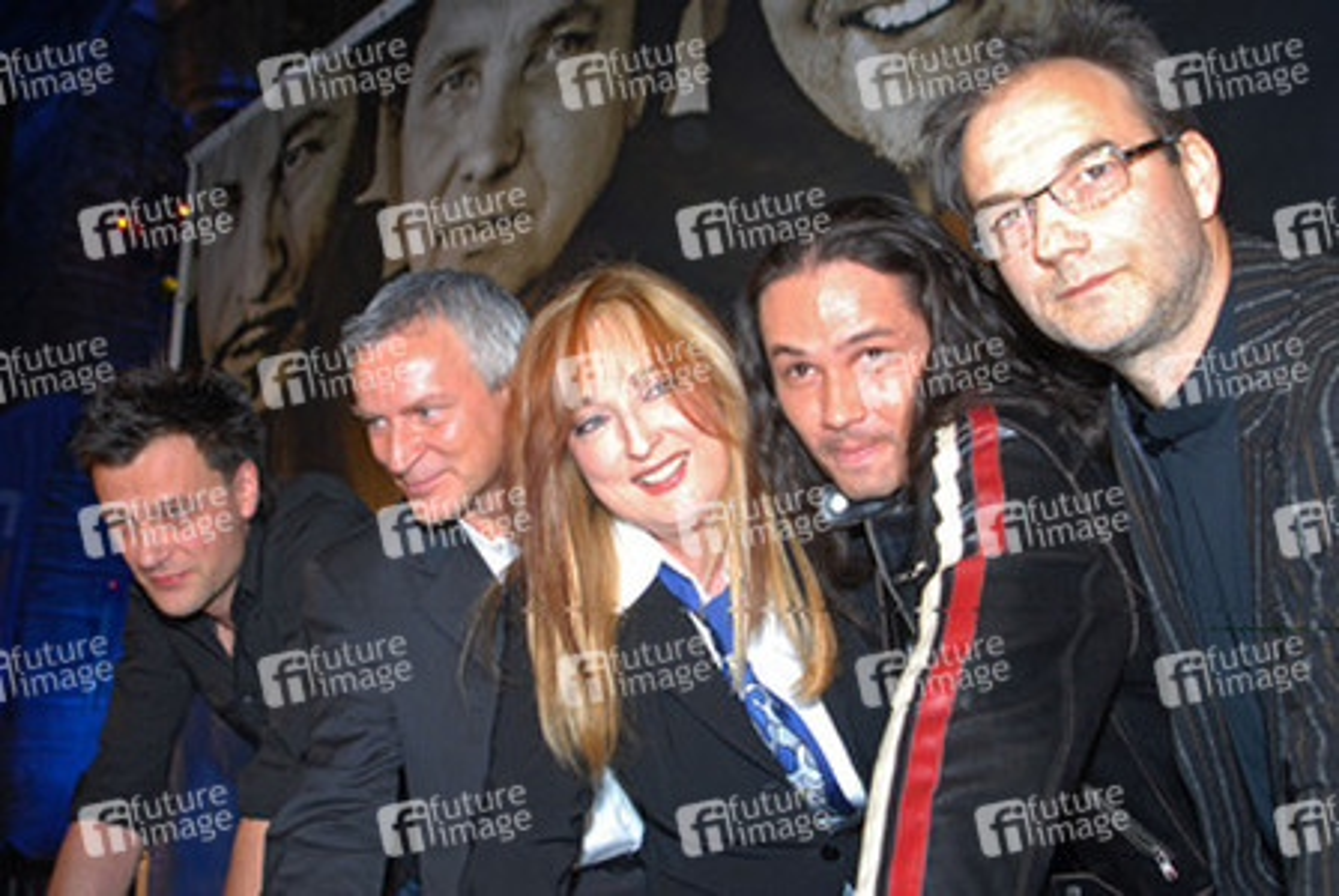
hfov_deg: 46.3
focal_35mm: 42
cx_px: 670
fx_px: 1564
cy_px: 448
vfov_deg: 32.0
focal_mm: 28
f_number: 6.3
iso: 200
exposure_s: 1/40
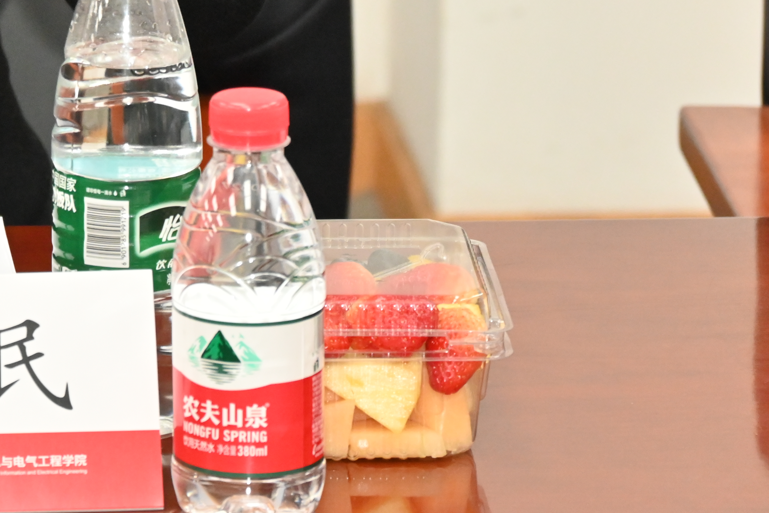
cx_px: -325
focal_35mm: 268
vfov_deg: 5.1
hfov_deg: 7.6
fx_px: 5724
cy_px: -159
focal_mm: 85
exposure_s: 1/200
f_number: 6.3
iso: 2000
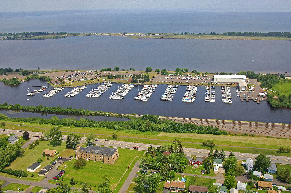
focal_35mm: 36
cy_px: 96
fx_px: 291
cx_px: 146
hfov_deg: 53.2
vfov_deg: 36.8
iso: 400
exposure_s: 1/1000
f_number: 7.6
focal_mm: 24
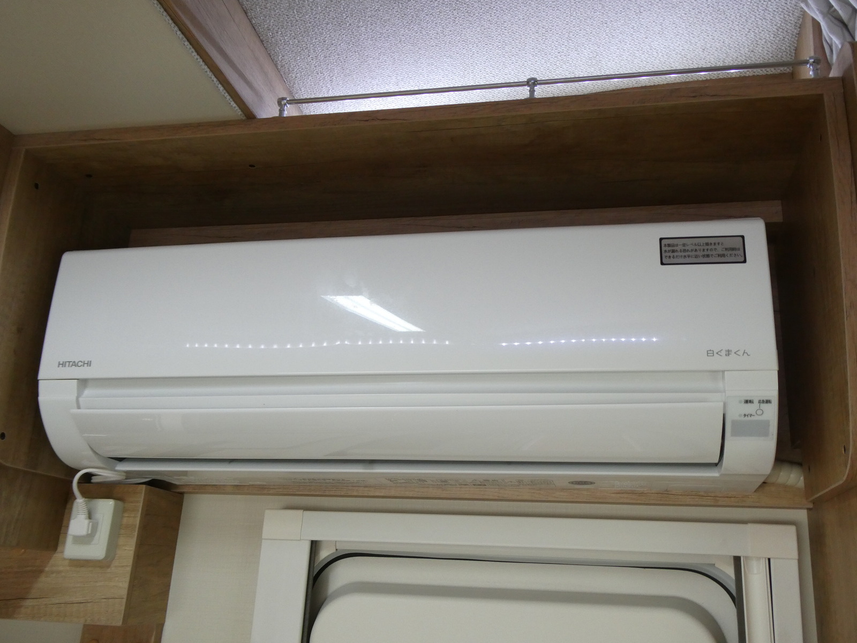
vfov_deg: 42.9
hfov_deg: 55.4
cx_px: 428
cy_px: 322
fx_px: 817
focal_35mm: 33
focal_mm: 5.8
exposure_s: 1/80
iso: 320
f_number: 3.6
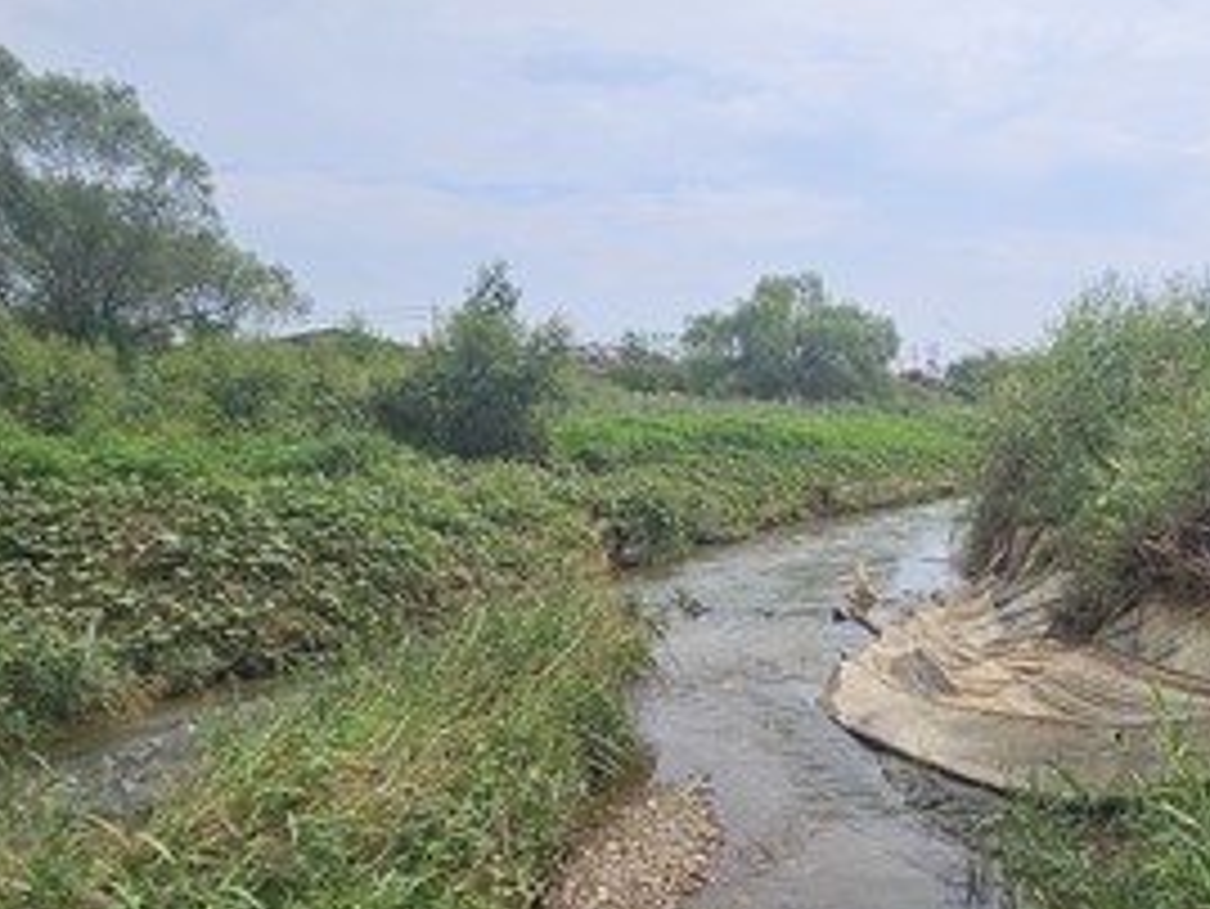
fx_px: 1014
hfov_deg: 59.1
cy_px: 626
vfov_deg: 47.3
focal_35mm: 29
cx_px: 873
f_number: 2.2
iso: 50
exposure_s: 1/3273
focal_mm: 2.2
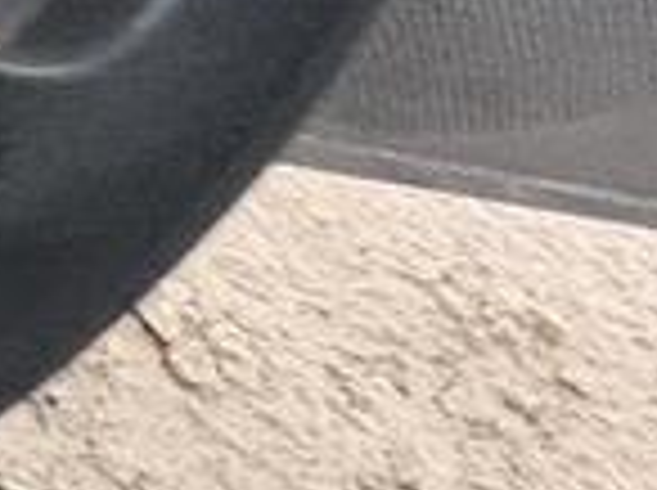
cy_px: -553
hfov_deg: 11.4
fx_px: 1630
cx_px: -1332
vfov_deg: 13.9
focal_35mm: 86
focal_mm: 2.22
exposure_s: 1/60
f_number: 2.2
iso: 800
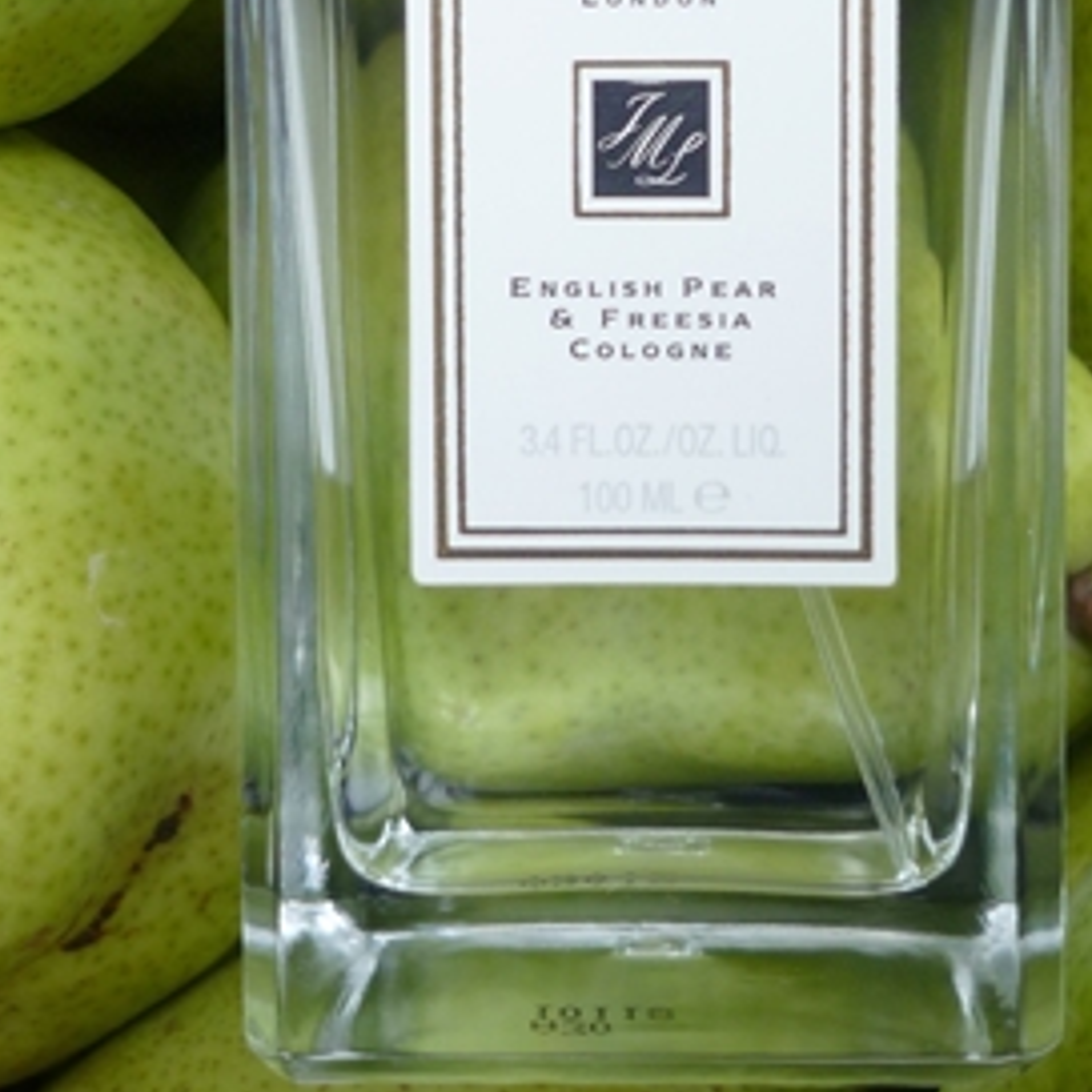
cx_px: 658
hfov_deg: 19.1
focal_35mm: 91
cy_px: 153
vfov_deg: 18.8
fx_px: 3248
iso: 100
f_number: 3.1
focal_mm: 7.4
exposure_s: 1/80
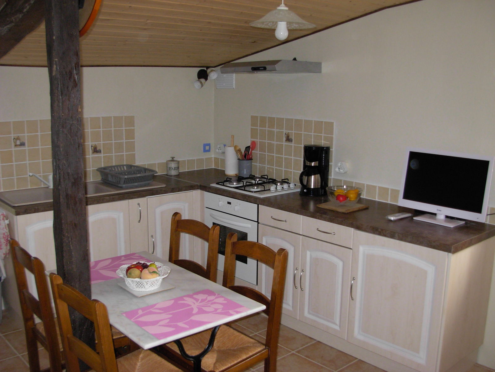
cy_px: 186
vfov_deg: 37.7
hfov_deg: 49.0
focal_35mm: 38
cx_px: 248
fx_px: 543
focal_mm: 6.3
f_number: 2.9
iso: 194
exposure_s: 1/55.3
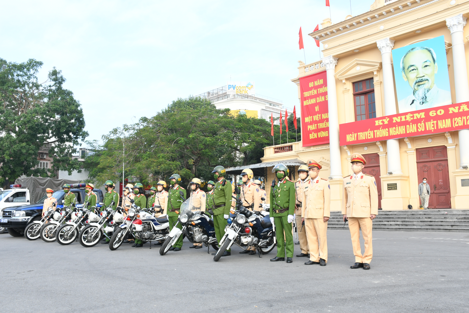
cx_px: 234
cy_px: 156
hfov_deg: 61.9
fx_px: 391
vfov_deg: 43.6
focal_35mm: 30
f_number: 8
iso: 320
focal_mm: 20
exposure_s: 1/200
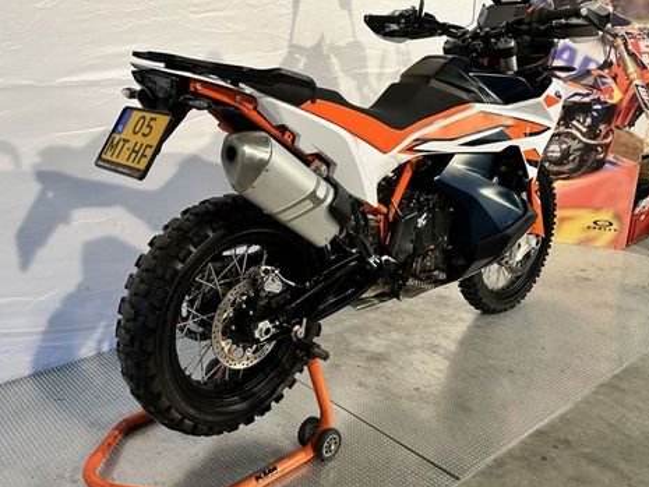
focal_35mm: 33
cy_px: 200
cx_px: 257
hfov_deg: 54.9
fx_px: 619
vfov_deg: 42.8
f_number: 1.78
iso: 160
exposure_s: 1/50
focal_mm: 6.86
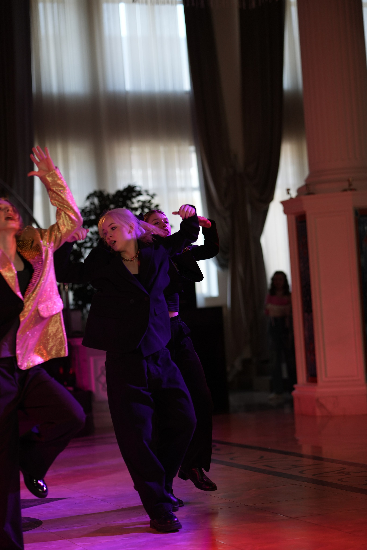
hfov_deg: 16.1
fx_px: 1300
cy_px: 275
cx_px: 184
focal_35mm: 85
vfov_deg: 23.9
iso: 800
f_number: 2.2
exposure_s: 1/400
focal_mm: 85
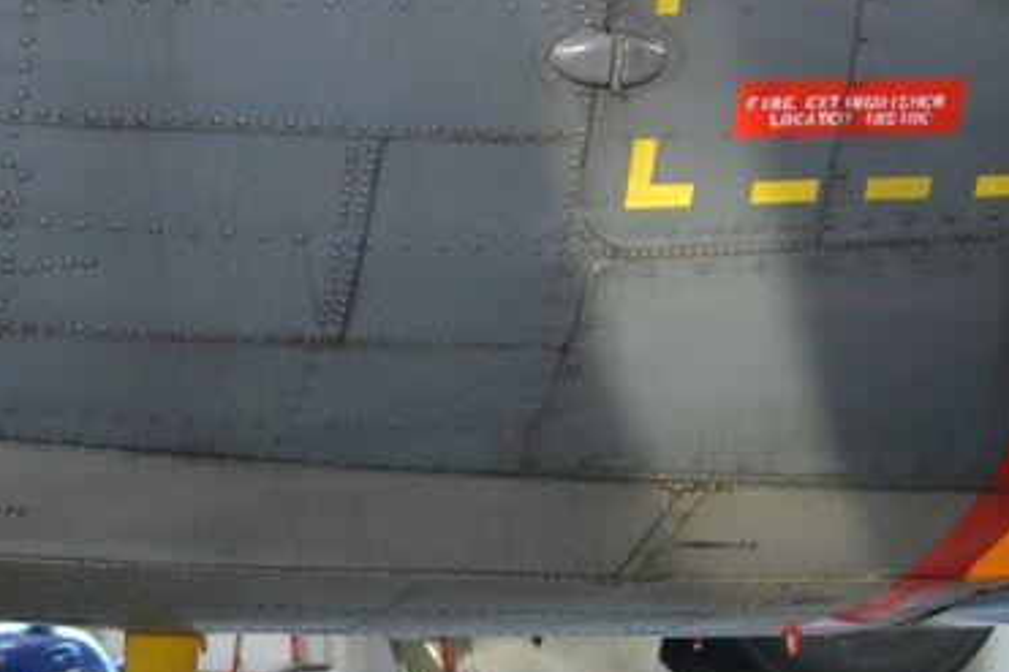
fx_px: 3194
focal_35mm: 114
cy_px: -260
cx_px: 63
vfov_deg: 11.6
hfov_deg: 17.6
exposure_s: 1/60
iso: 720
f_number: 4
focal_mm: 22
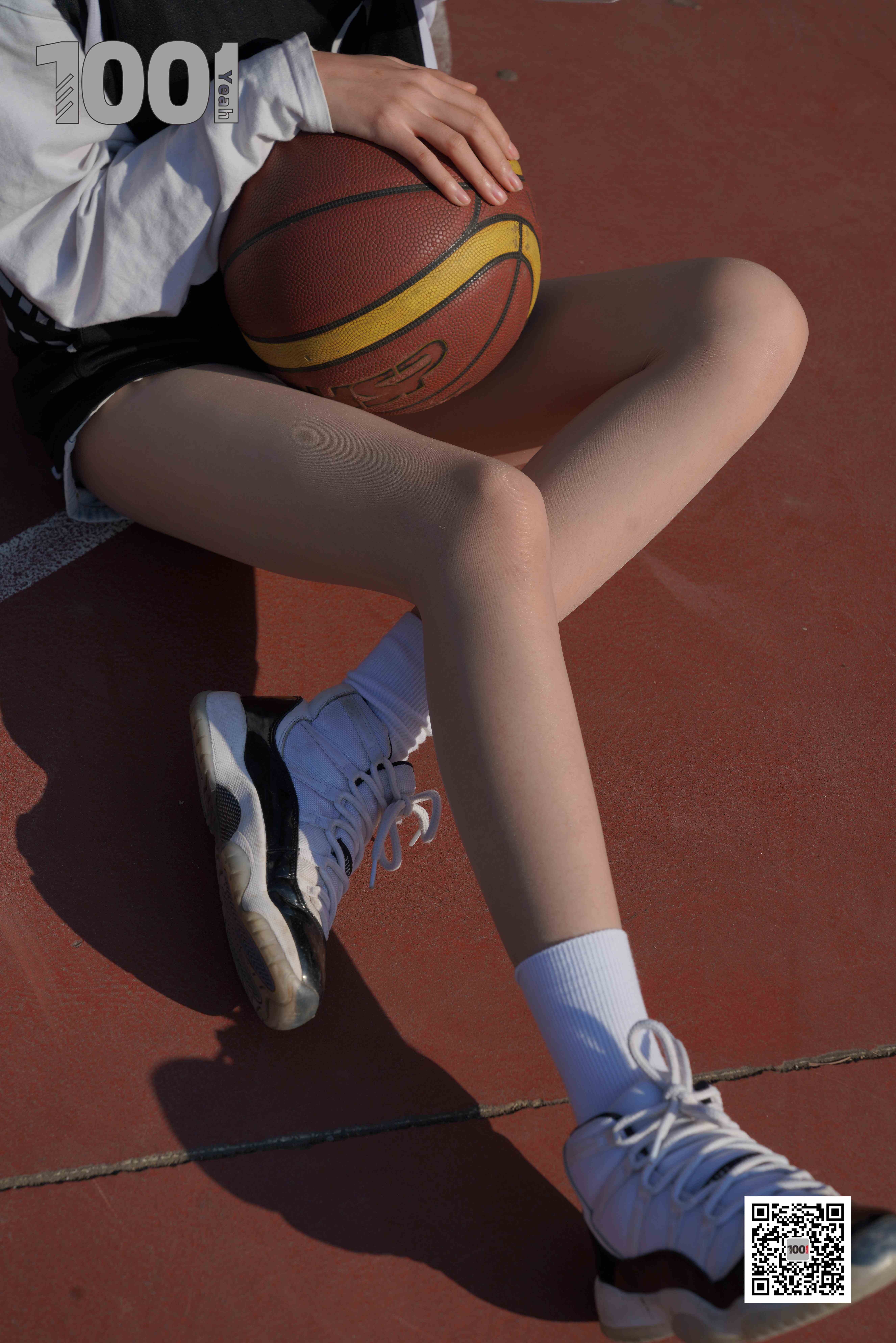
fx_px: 2164
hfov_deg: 23.4
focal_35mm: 58
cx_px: 448
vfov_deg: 34.5
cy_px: 672
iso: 100
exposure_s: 1/800
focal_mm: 58
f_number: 7.1
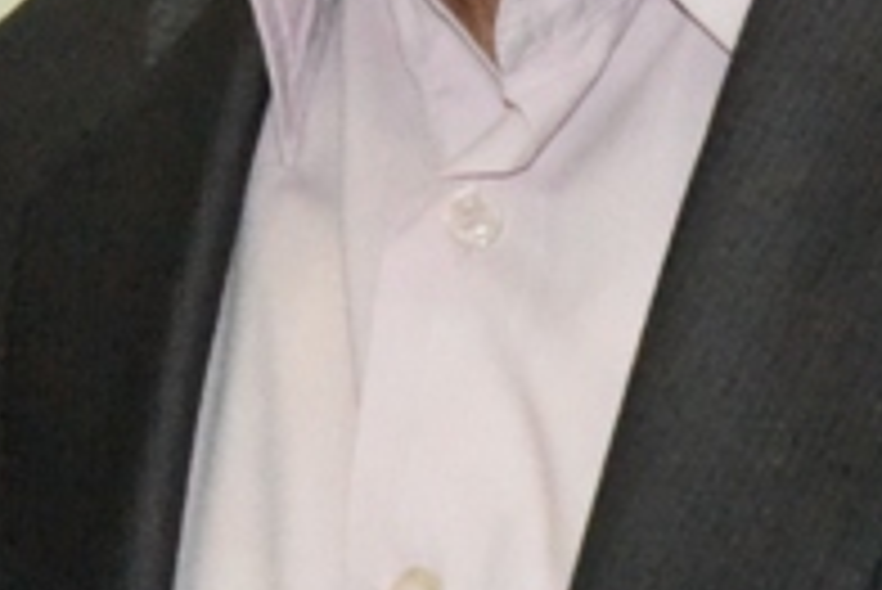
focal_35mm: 626
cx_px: 9
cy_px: -552
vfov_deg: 2.2
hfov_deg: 3.3
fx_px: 15348
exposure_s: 1/250
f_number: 13
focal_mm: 120
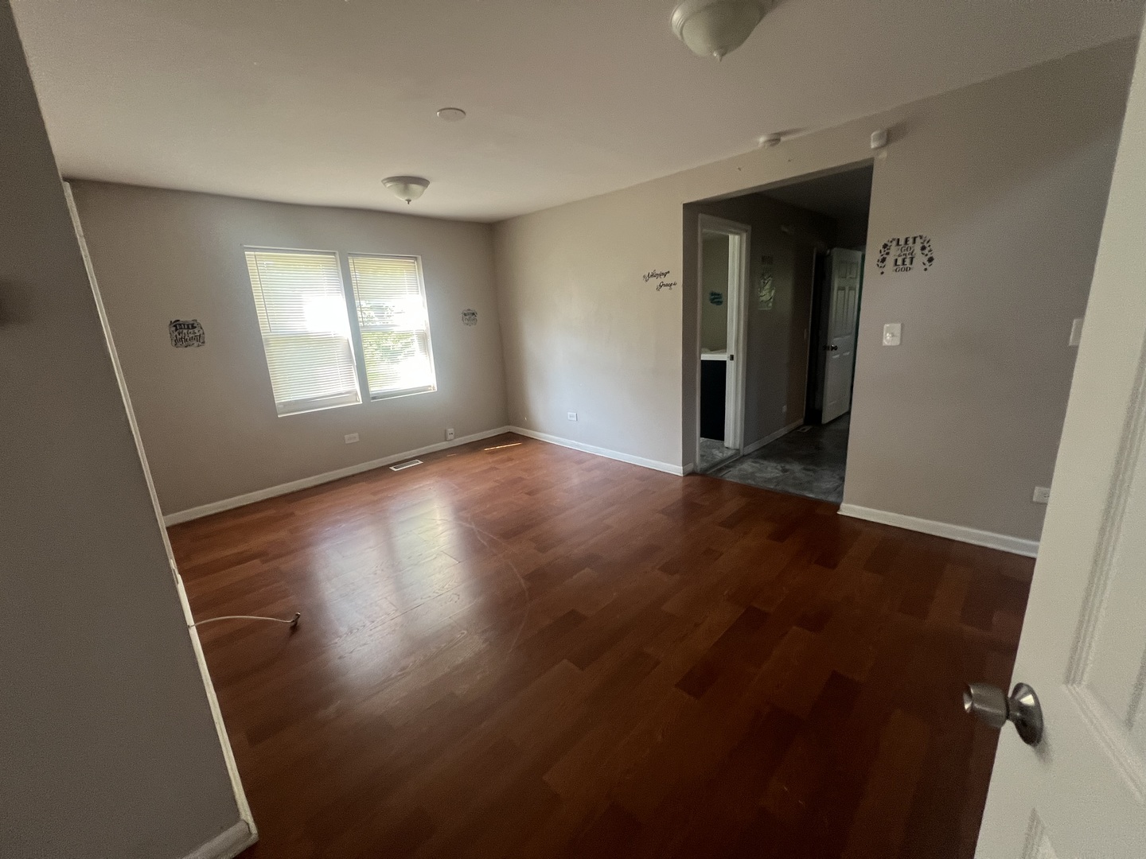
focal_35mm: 13
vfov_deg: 89.9
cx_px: 573
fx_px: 430
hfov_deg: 106.2
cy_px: 430
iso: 200
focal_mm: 1.57
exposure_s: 1/99
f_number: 1.8
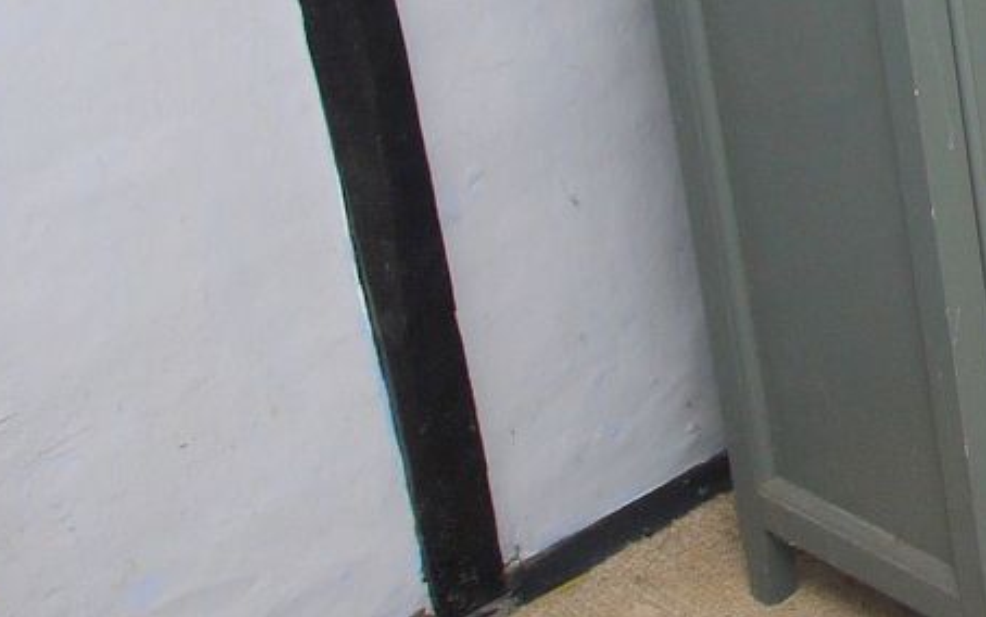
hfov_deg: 18.4
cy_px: -389
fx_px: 2312
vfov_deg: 14.0
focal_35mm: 86
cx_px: 1813
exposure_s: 1/60
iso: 100
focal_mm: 9
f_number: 4
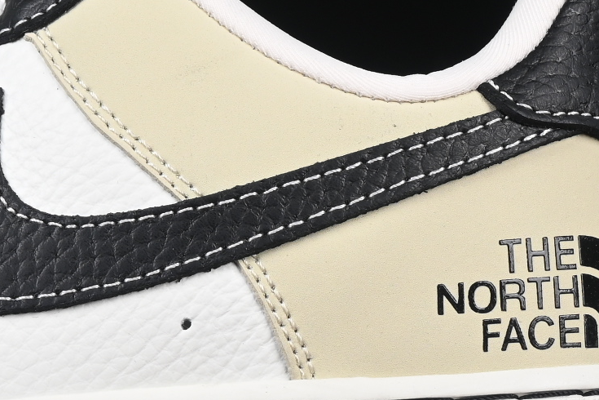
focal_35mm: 284
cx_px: -55
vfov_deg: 4.8
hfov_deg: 7.2
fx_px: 4725
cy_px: 130
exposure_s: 1/80
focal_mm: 50
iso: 160
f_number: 8
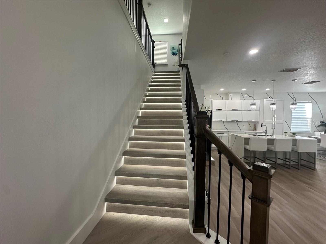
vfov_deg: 85.7
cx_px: 163
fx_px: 132
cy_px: 122
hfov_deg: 102.1
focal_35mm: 14
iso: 160
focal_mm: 2.22
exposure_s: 1/120
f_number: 2.2
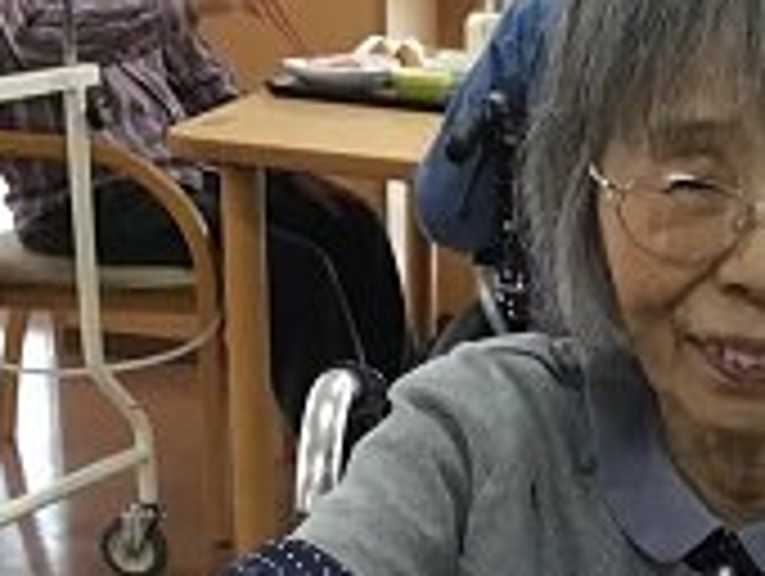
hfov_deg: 20.7
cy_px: 803
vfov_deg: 15.3
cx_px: 788
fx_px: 2014
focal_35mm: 91
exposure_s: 1/30
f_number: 2.4
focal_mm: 3.3
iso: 32
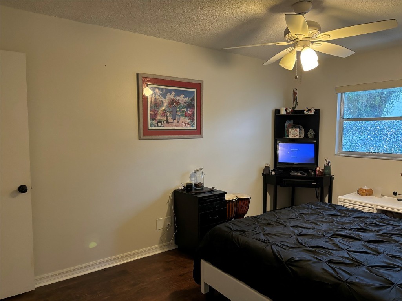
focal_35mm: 26
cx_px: 201
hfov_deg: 67.3
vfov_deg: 53.1
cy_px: 150
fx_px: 302
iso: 400
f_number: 1.6
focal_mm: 5.96
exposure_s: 1/60
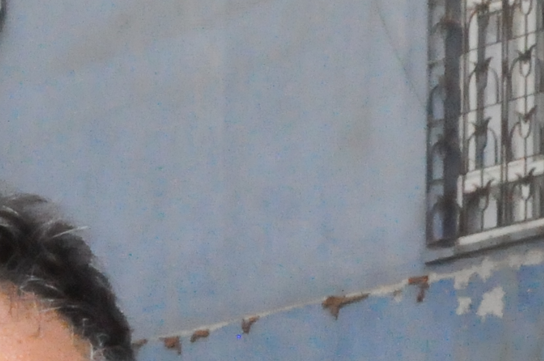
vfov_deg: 5.7
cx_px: -156
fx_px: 3500
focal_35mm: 232
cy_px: 807
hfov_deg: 8.8
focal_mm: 30
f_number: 25
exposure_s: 1/200
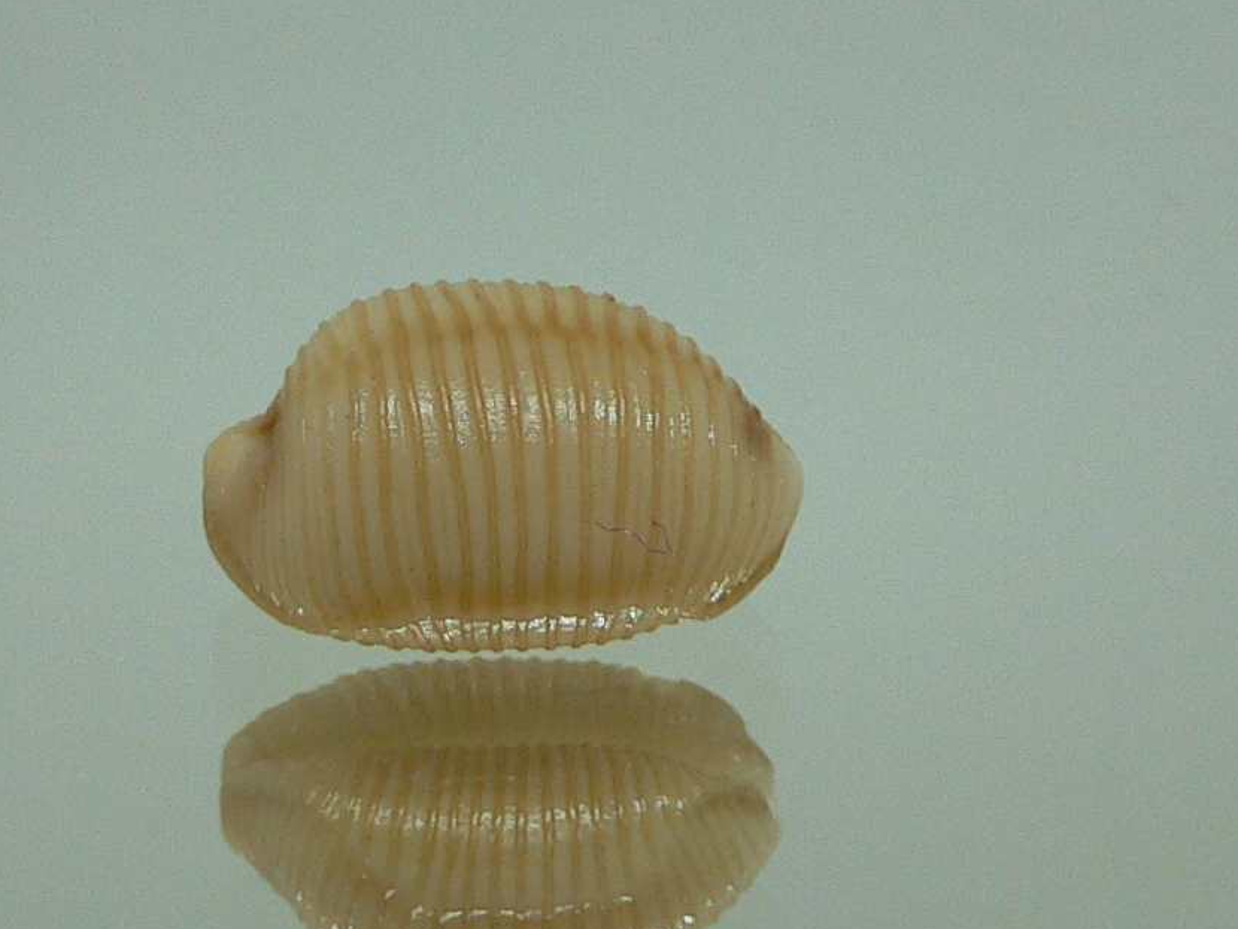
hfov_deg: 22.9
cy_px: 419
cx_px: 422
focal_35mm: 85
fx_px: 3041
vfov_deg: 17.4
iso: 100
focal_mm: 4.6
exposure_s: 1/60
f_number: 2.8
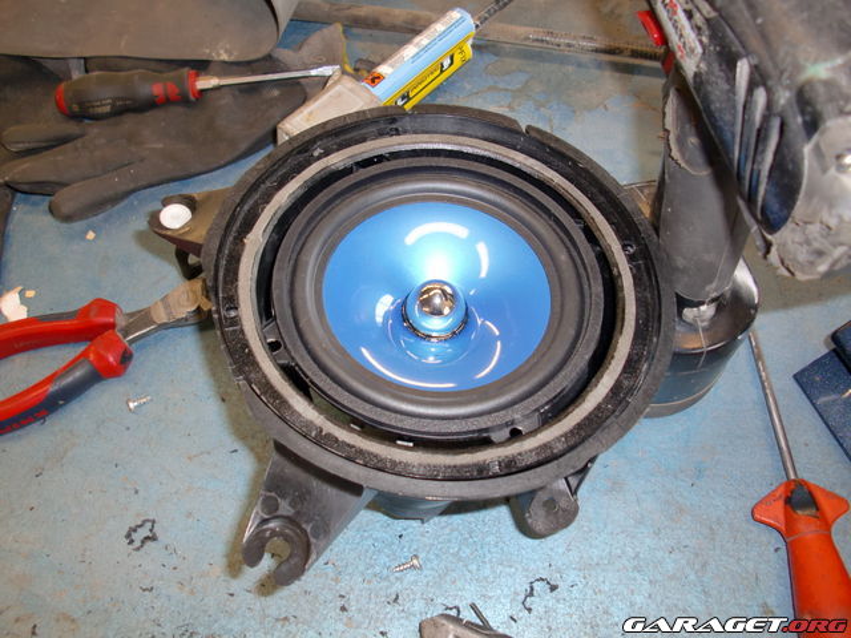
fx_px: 885
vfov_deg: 39.7
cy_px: 319
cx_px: 426
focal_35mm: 36
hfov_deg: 51.4
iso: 125
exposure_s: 1/60
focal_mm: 6.3
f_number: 2.8
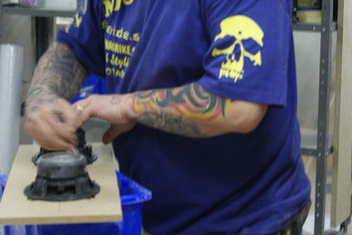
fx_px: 743
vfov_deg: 17.9
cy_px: 85
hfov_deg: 26.7
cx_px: 172
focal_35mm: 76
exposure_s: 1/6
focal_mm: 28
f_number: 4.5
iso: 400
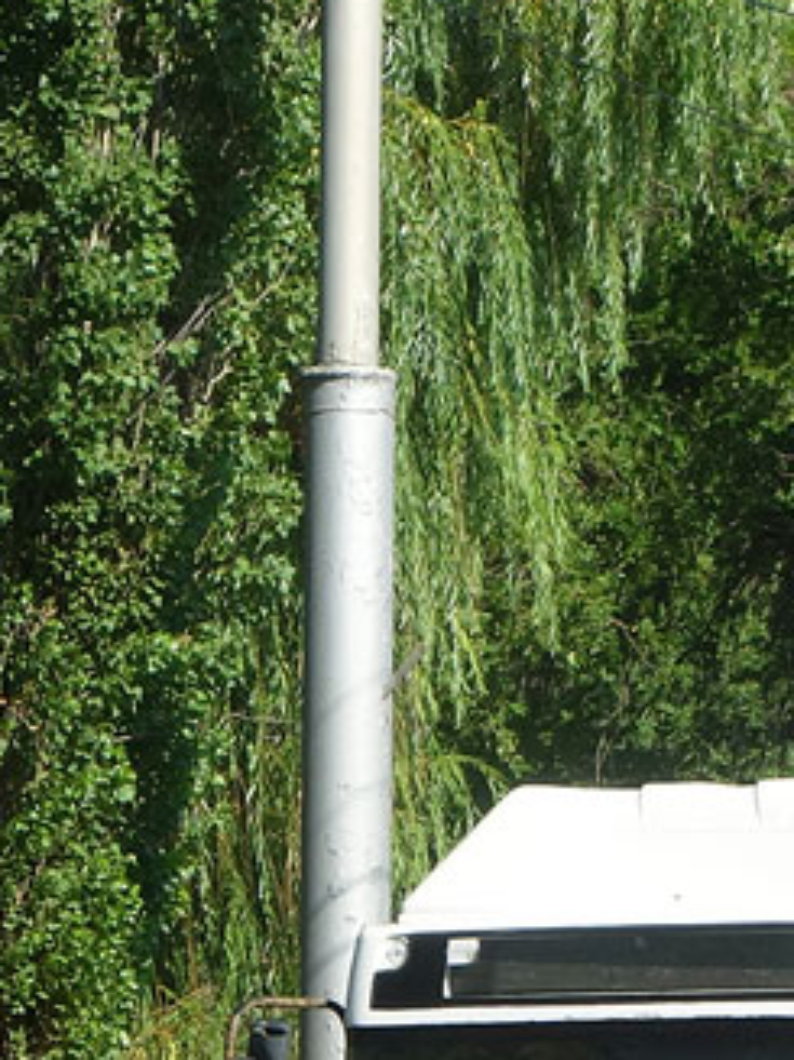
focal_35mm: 254
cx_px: 1079
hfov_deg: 5.8
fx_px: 7773
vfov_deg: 7.8
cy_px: 729
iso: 125
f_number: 5.6
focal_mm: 26.57
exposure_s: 1/500
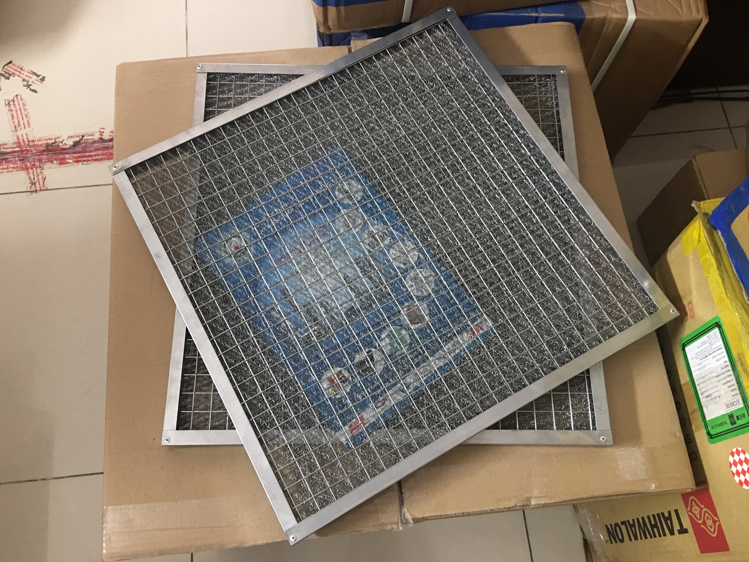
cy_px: 281
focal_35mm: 29
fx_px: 627
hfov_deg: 61.7
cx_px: 374
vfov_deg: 48.2
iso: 100
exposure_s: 1/8
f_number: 2.2
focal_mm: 4.15
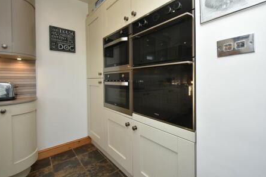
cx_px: 133
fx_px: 118
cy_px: 83
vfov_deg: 73.6
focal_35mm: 16
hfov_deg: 96.8
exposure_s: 1/60
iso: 200
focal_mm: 10
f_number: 4
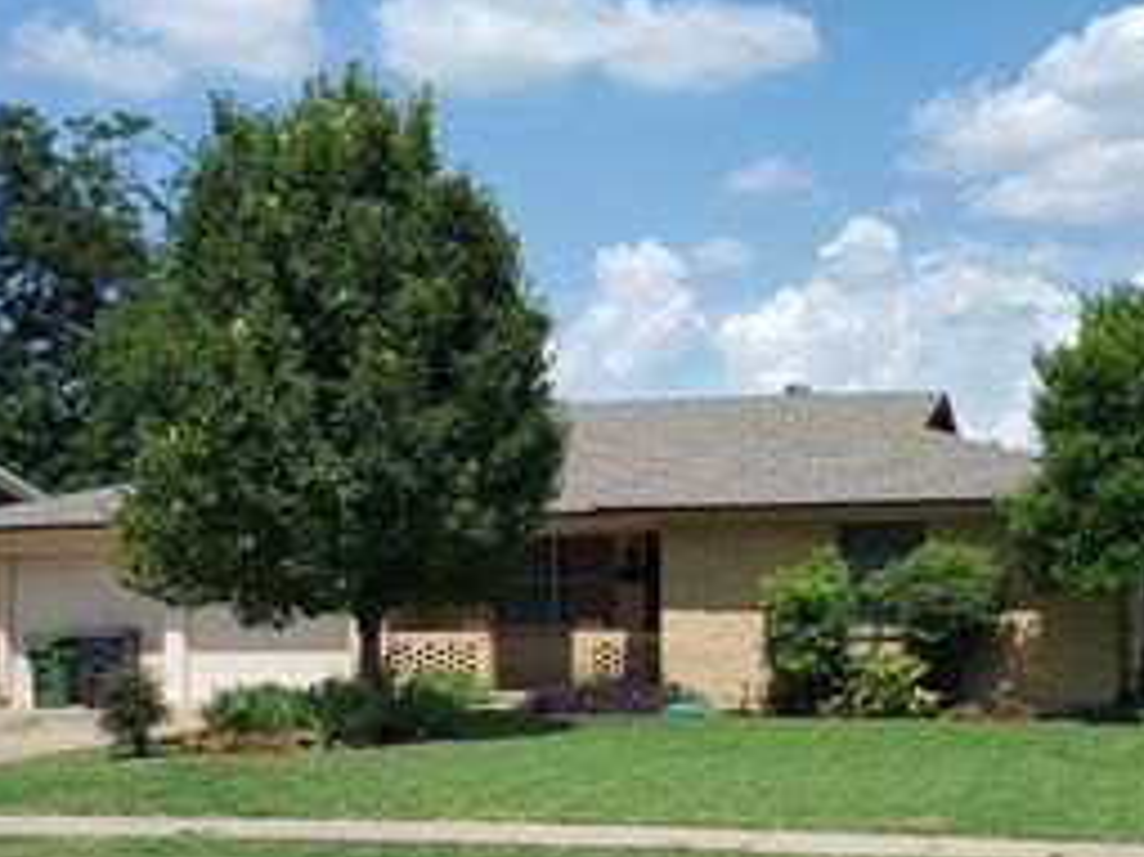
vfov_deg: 28.5
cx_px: 785
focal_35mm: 51
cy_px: 509
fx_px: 1685
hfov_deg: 37.0
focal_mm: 4.3
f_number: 2.4
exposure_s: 1/1910
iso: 50
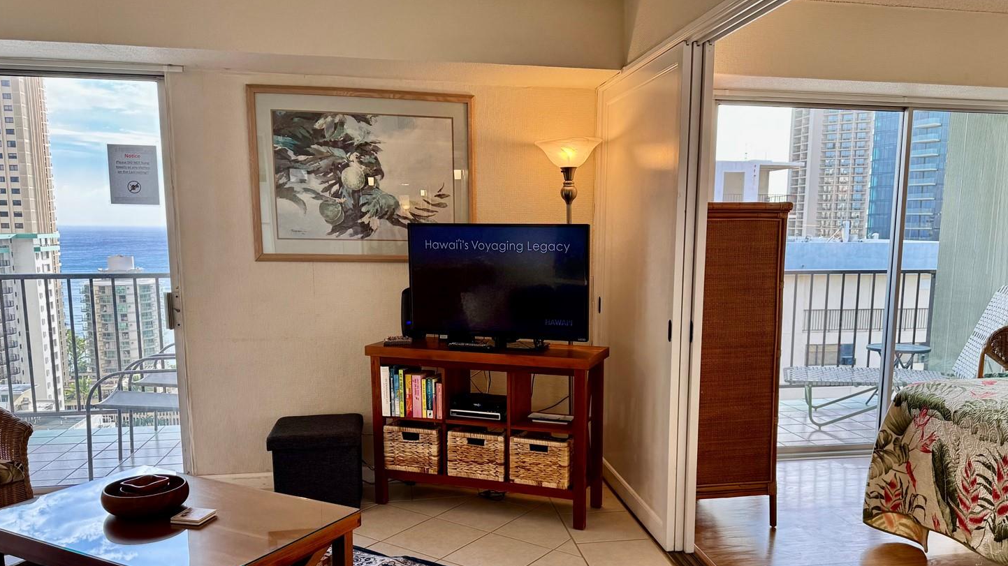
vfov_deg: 39.9
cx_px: 550
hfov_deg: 65.9
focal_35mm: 29
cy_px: 348
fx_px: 775
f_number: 1.78
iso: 80
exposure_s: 1/120
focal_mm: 6.76
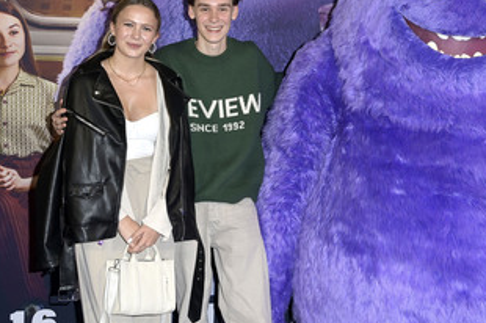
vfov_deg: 21.1
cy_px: 105
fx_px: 863
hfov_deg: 31.4
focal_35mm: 64
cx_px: 247
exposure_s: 1/250
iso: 320
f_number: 5.6
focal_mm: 44
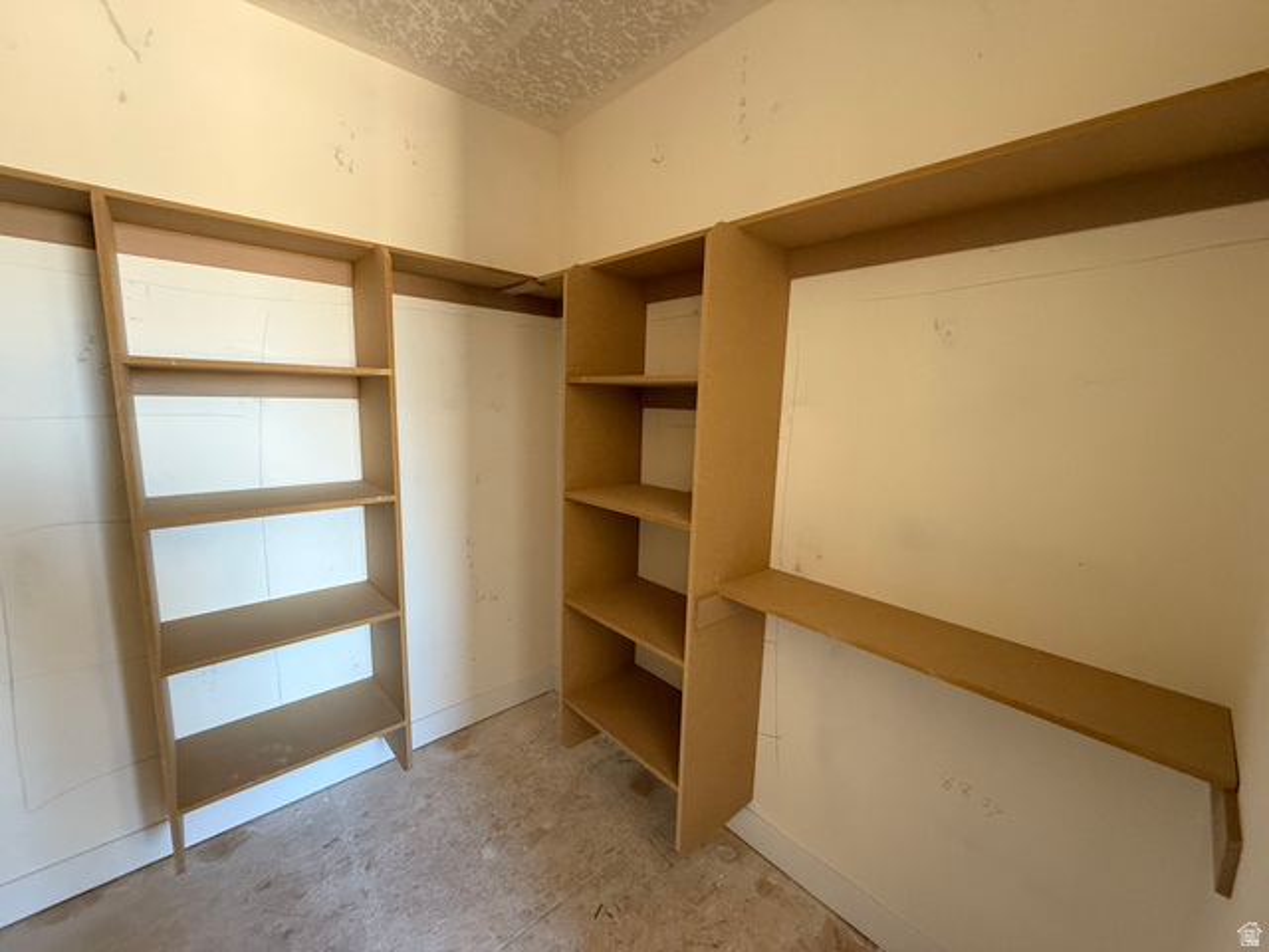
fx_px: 513
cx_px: 634
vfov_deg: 85.7
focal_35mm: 14
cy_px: 476
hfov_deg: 102.1
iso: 500
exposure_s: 1/60
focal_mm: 2.22
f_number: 2.2
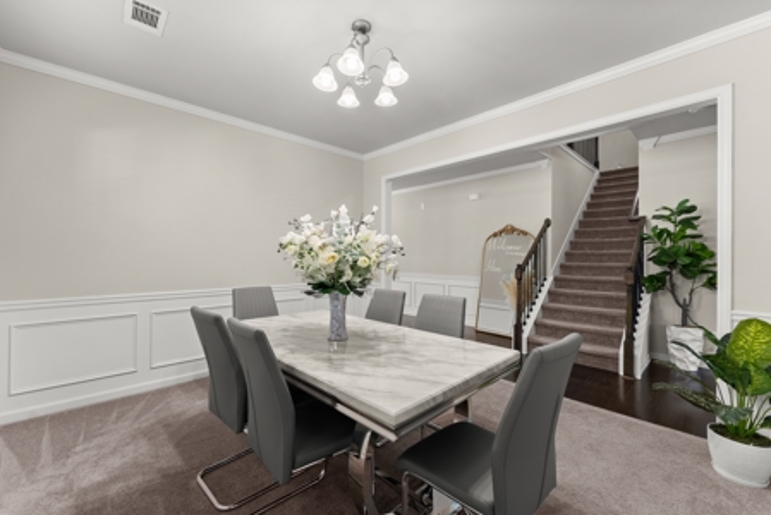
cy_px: 258
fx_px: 300
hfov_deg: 104.2
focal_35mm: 14
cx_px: 386
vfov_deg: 81.3
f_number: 7.1
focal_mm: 14
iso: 800
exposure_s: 1/10
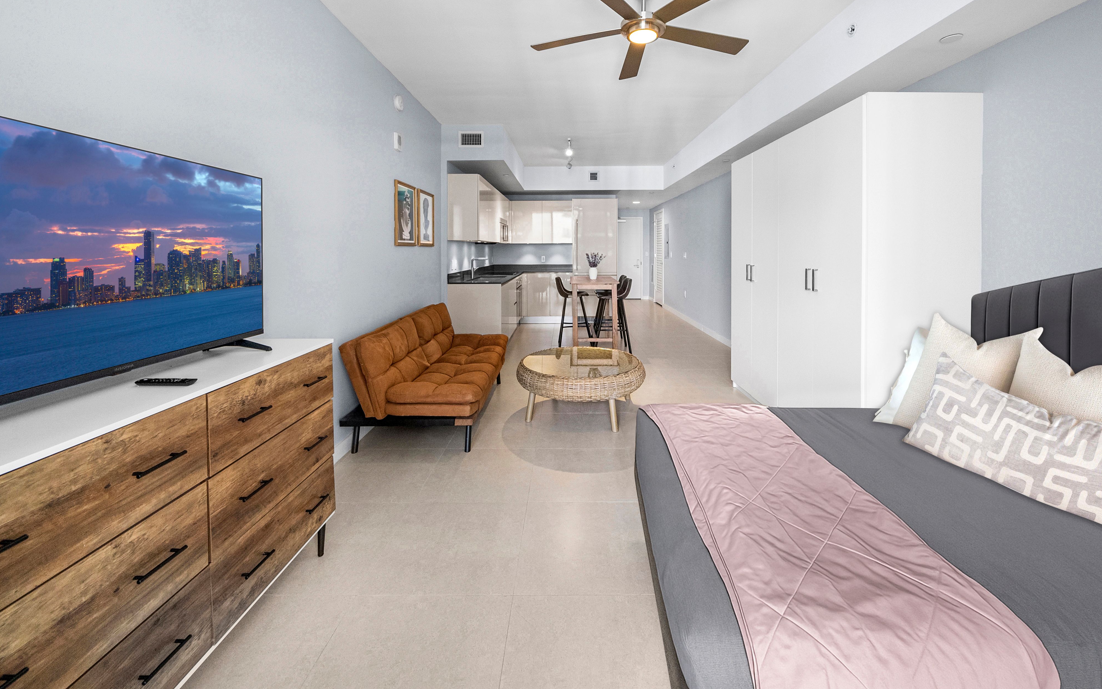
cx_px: 570
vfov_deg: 82.5
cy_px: 307
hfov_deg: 109.3
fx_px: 390
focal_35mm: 13
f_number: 8
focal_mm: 12
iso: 400
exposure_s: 1/6
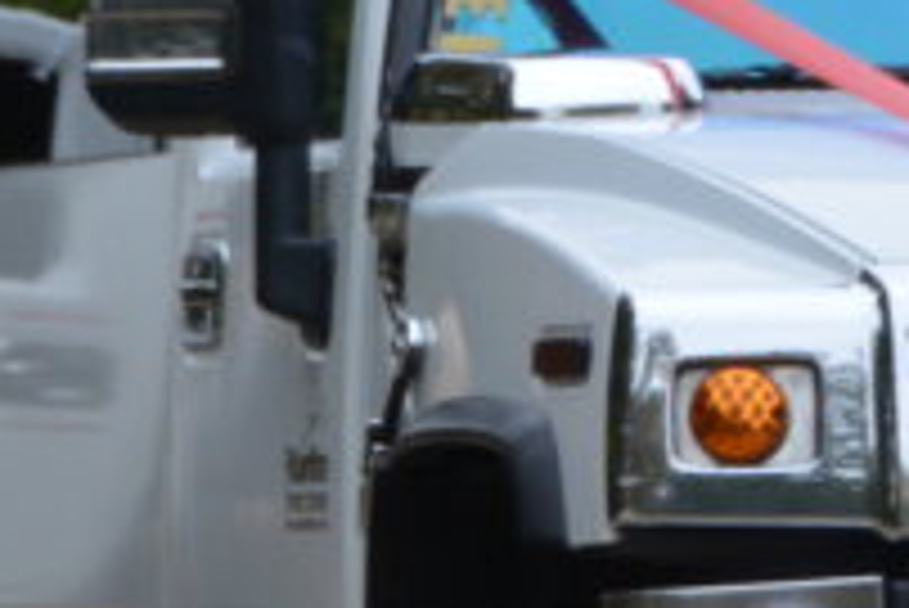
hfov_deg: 2.5
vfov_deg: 1.6
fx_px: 21098
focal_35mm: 835
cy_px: 155
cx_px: 918
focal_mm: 110
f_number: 6
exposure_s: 1/500
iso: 400
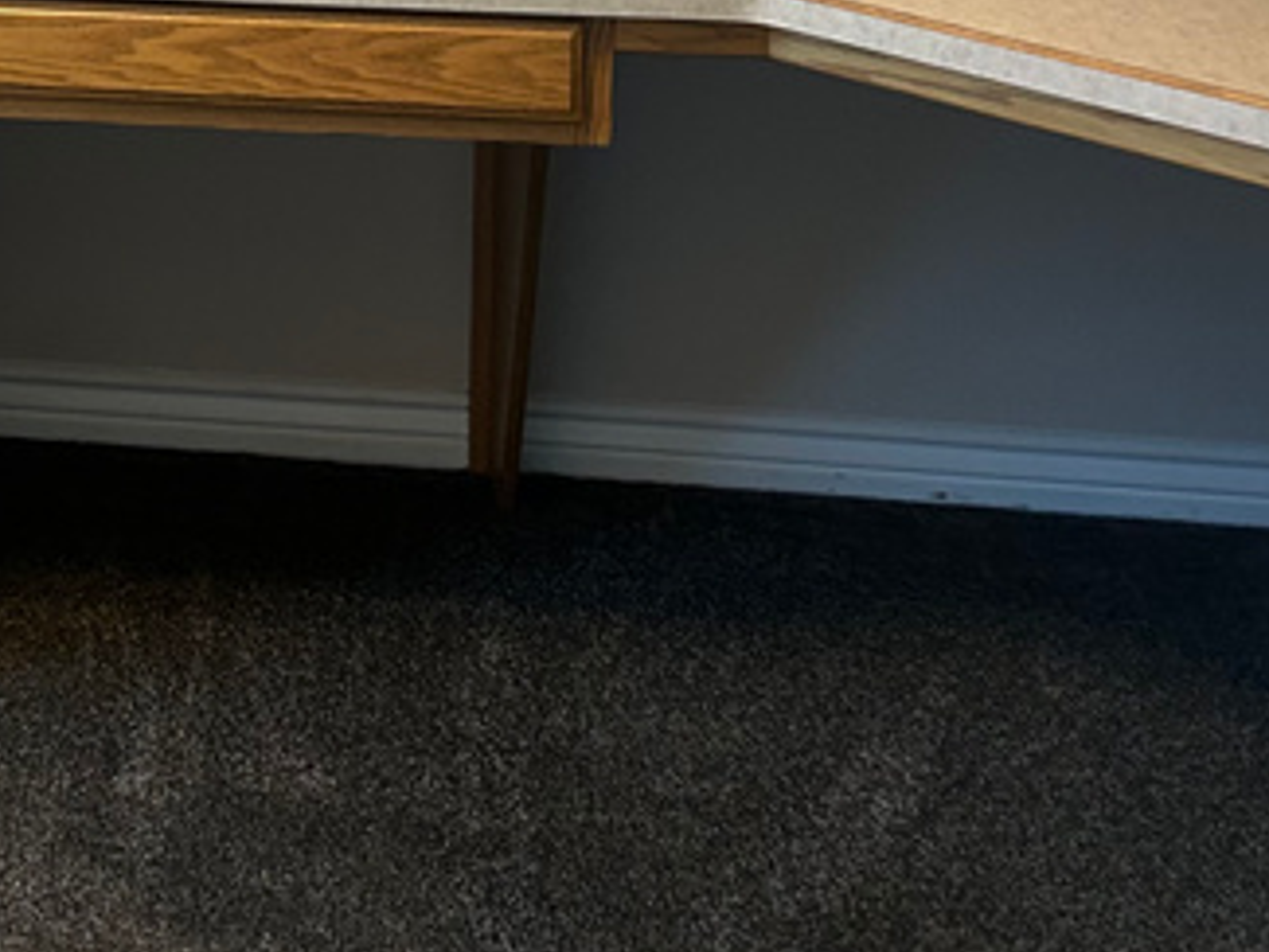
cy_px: -507
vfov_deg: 16.3
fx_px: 3007
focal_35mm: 82
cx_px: -535
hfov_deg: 20.9
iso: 125
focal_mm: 5.7
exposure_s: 1/60
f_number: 1.5
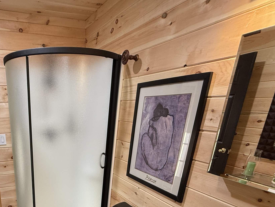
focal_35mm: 26
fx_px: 207
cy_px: 187
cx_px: 65
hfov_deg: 62.9
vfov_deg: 47.6
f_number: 2.2
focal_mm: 2.22
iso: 200
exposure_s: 1/60
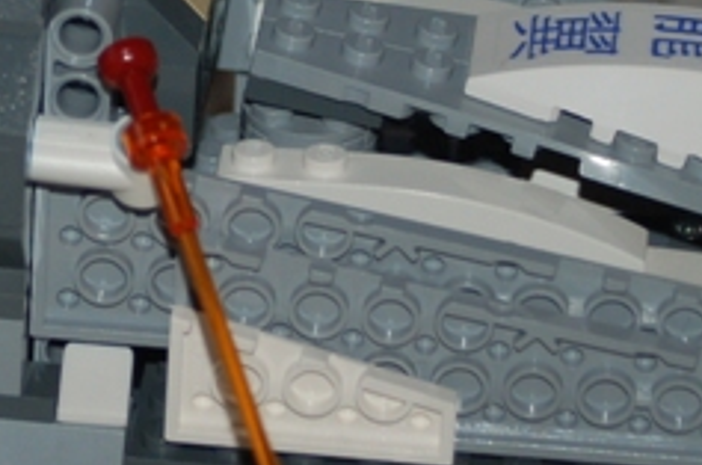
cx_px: -110
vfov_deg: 4.0
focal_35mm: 343
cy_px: -27
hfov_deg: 6.0
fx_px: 6675
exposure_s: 1/60
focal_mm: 72
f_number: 5.6
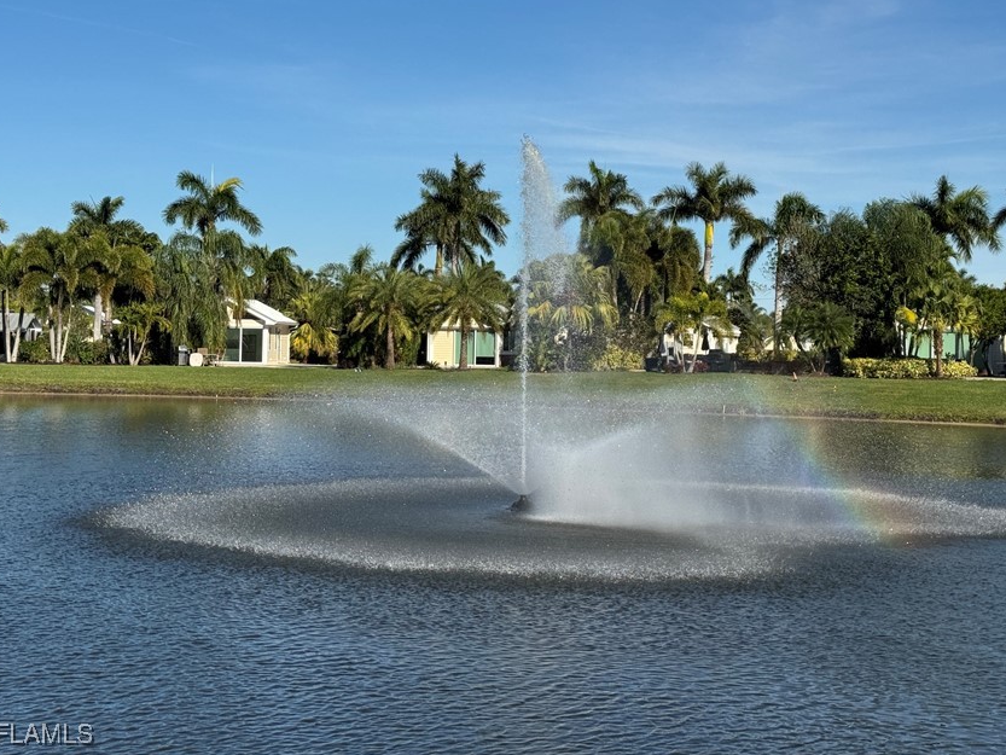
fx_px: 1715
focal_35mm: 59
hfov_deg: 32.7
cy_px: 297
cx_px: 564
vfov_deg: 24.8
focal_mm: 6.76
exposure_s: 1/6410
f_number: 1.78
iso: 64
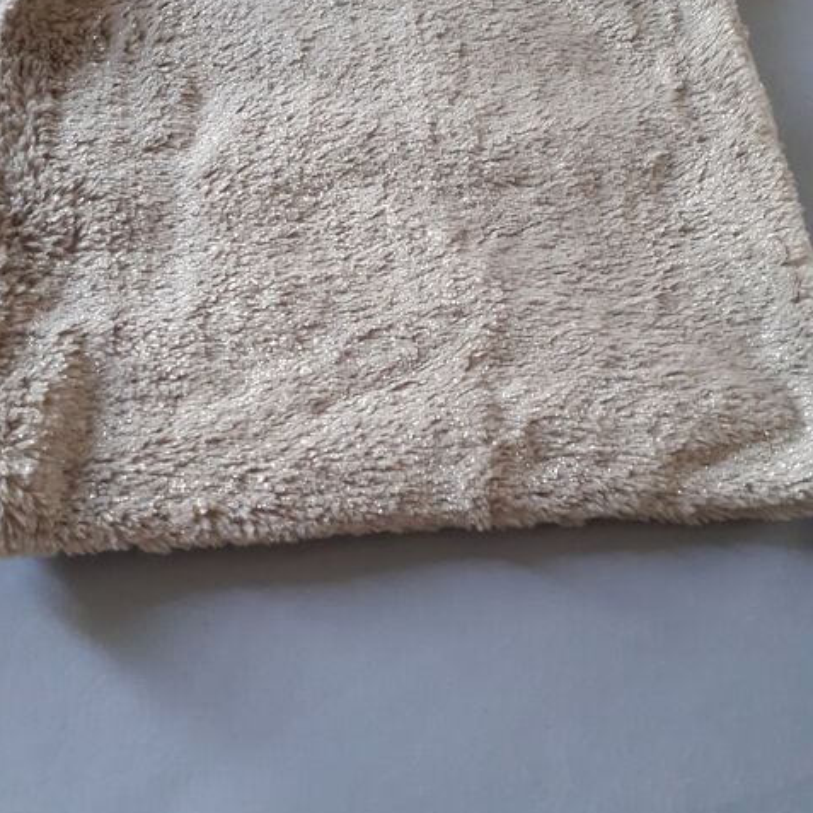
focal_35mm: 32
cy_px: 307
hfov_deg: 51.1
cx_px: 406
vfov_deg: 50.6
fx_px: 850
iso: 250
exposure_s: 1/50
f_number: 1.9
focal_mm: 3.6
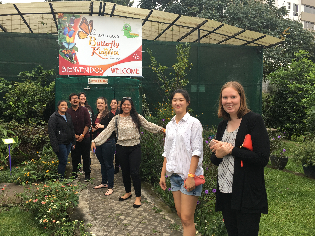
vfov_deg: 46.8
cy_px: 115
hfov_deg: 60.0
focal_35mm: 30
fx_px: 273
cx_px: 156
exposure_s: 1/128
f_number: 2.2
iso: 25
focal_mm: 4.15
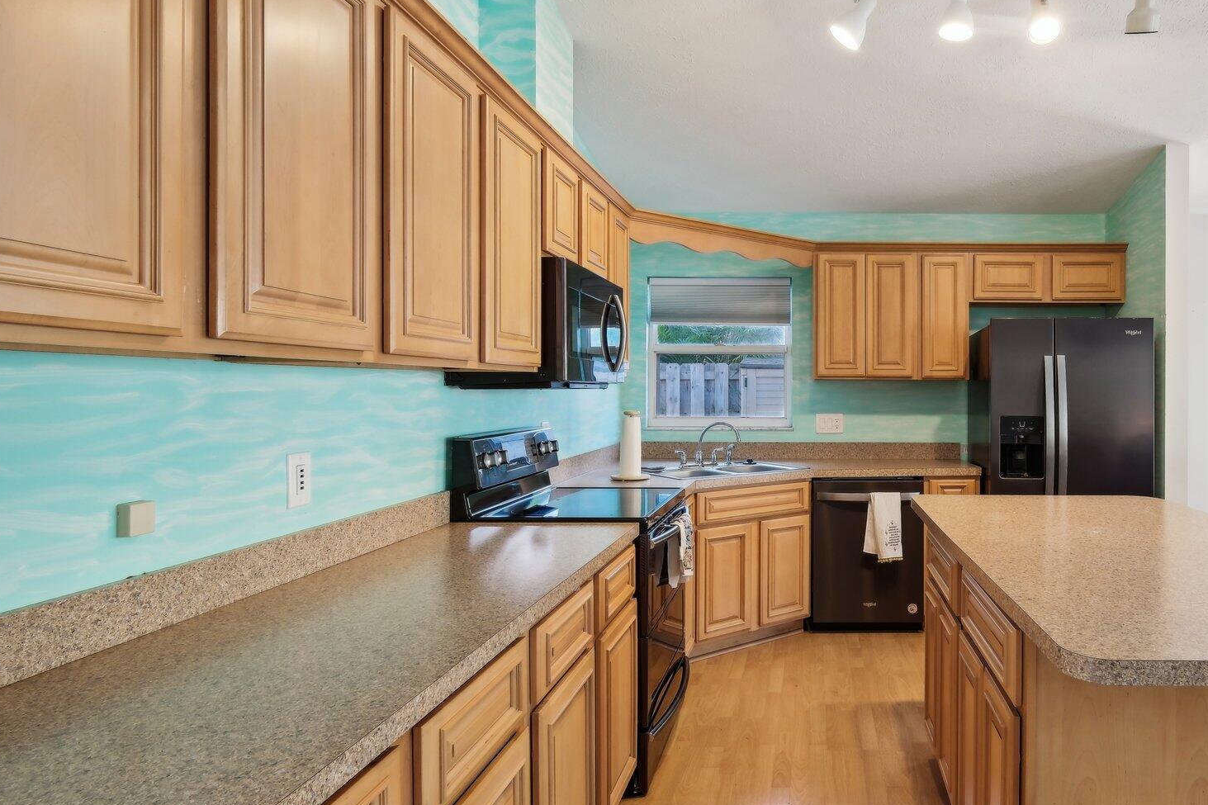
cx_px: 820
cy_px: 427
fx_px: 705
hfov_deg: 78.2
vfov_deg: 59.4
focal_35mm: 21
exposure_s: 1/9
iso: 400
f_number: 8
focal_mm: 10
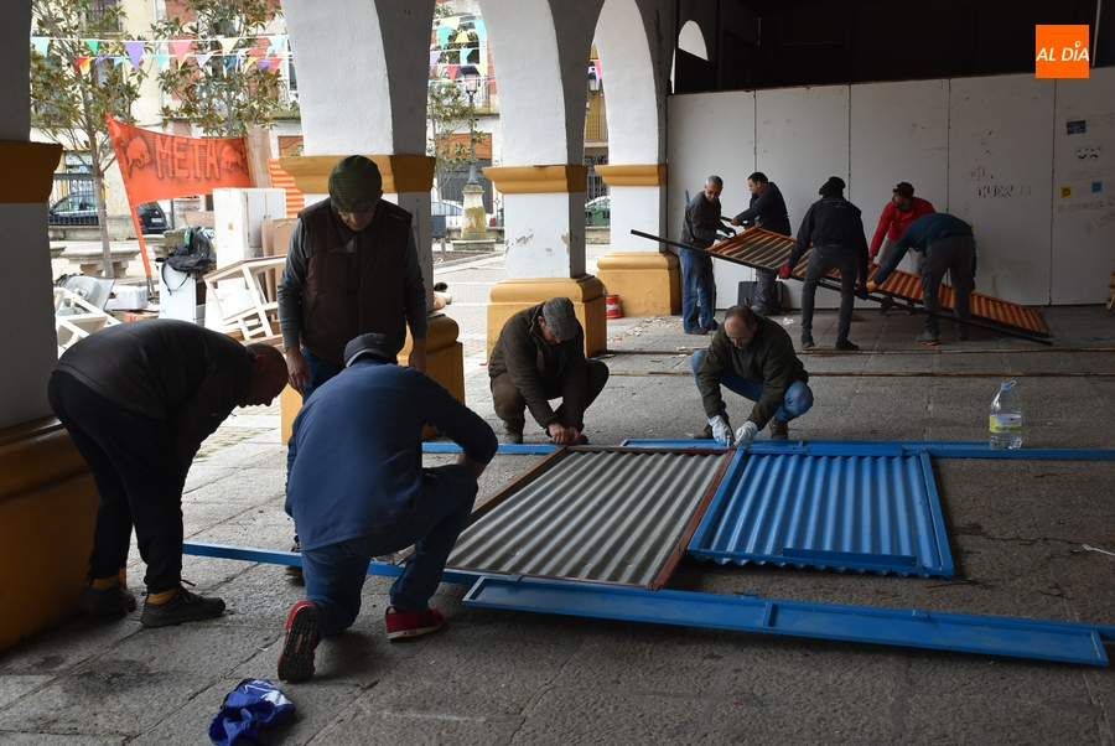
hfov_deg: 41.1
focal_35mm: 48
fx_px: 1488
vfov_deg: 28.1
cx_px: 558
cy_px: 373
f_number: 5
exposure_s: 1/100
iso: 400
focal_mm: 32
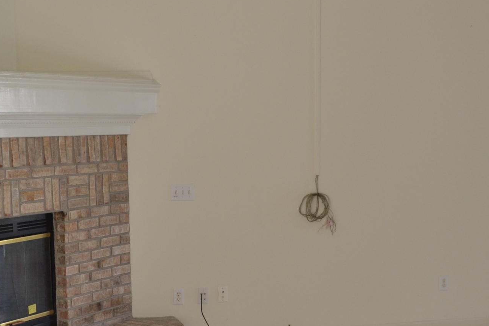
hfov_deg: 28.8
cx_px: 262
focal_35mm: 70
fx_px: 951
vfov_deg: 19.3
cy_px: 242
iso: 400
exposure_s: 1/60
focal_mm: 20
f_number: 4
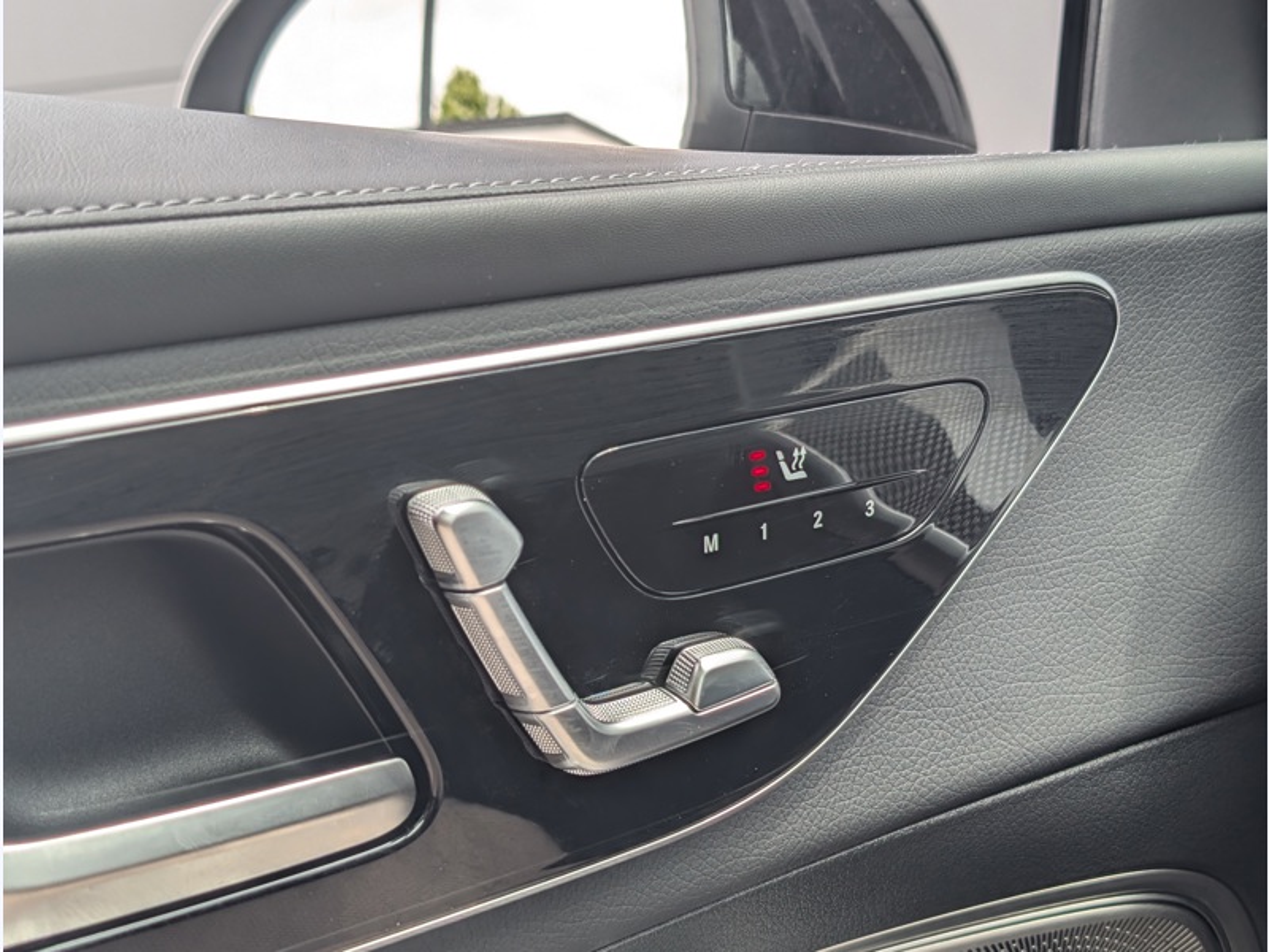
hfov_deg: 38.9
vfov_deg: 29.7
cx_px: 634
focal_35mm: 49
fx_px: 1796
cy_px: 476
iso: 19
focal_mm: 6.9
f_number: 1.68
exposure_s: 1/148
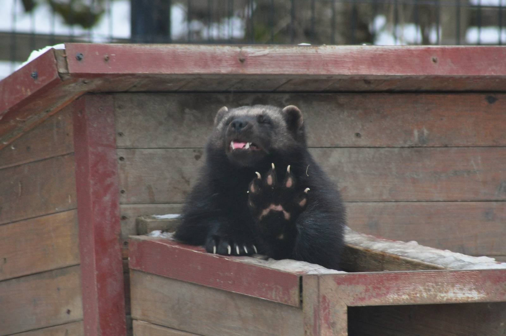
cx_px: 253
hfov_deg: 4.6
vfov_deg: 3.0
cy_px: 168
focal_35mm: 450
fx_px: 6318
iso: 800
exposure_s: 1/50
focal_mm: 300
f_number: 8
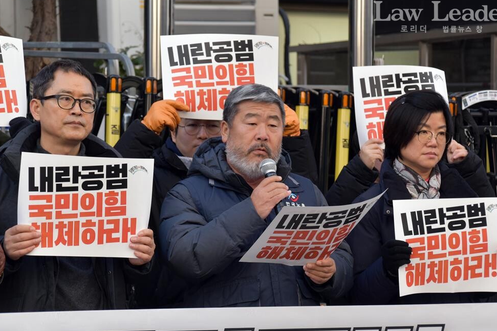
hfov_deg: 15.2
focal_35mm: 135
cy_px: 168
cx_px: 257
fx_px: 1857
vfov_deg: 10.2
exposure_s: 1/200
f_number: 7.1
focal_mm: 85
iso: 400
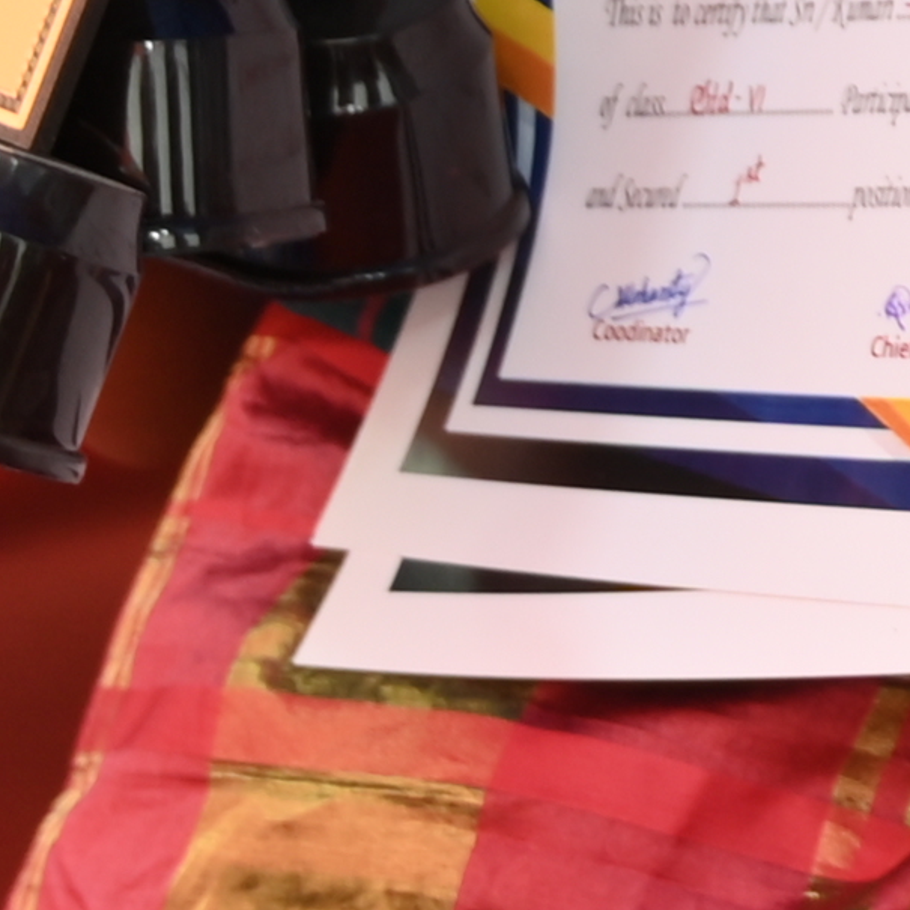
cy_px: -963
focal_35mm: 263
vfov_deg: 6.4
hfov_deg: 6.2
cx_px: 2560
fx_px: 7822
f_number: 4.5
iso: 100
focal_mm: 31
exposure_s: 1/100
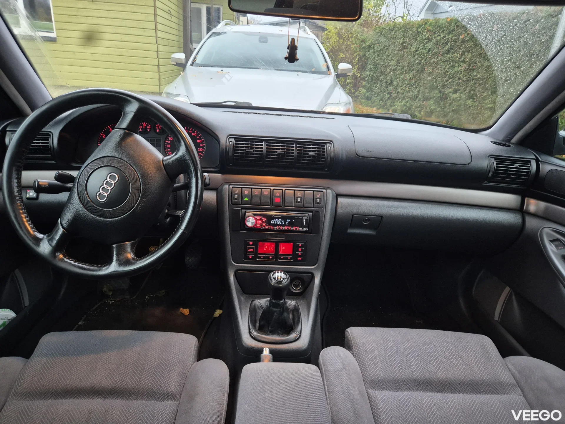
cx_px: 282
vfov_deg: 58.9
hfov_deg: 73.9
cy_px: 212
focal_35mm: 23
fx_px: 375
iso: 640
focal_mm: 5.4
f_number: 1.8
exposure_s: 1/100
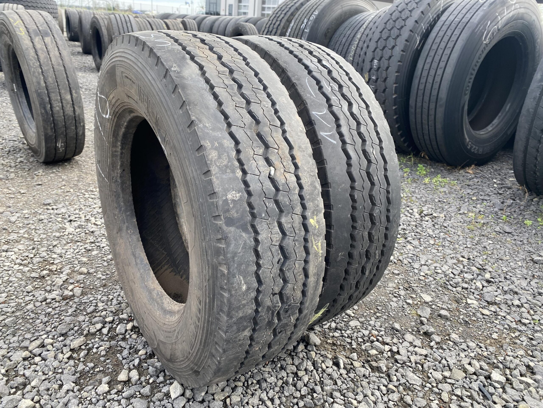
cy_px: 204
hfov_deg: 67.3
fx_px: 408
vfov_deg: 53.1
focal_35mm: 26
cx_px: 272
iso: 32
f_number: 1.8
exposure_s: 1/267
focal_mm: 4.25
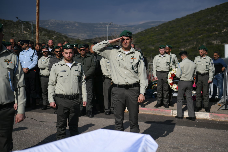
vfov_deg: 26.0
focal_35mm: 52
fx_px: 329
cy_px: 76
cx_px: 114
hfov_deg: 38.2
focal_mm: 52
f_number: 3.2
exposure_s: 1/5000
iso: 125
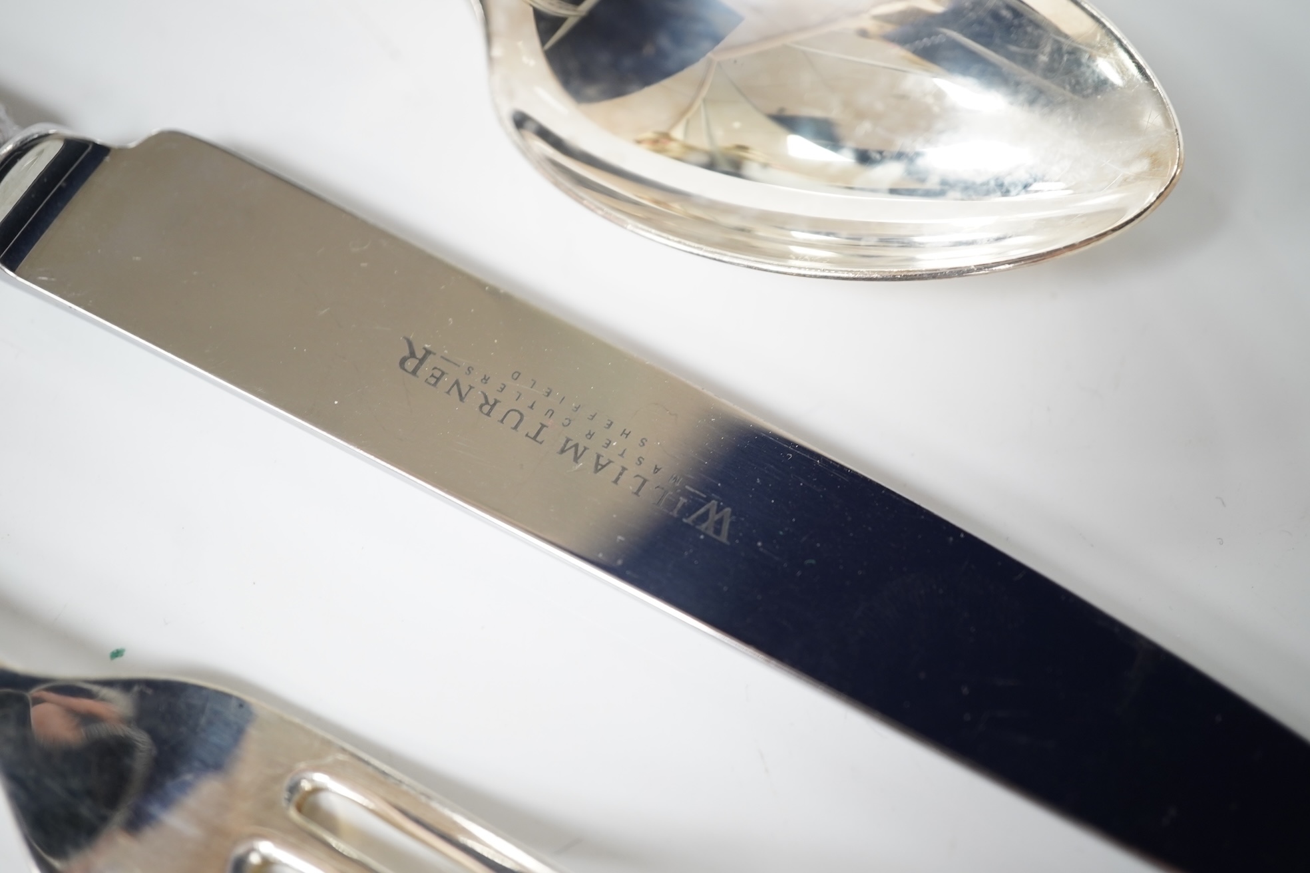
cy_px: 436
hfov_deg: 43.6
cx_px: 655
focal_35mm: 45
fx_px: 1637
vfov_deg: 29.9
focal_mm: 30
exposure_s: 1/40
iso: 640
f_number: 5
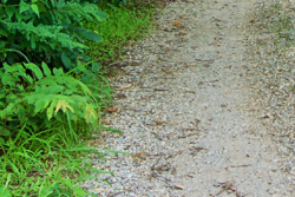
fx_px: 1008
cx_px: 346
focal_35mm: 123
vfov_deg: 10.3
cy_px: -199
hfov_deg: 16.0
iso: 100
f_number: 5.6
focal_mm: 20
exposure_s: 1/80
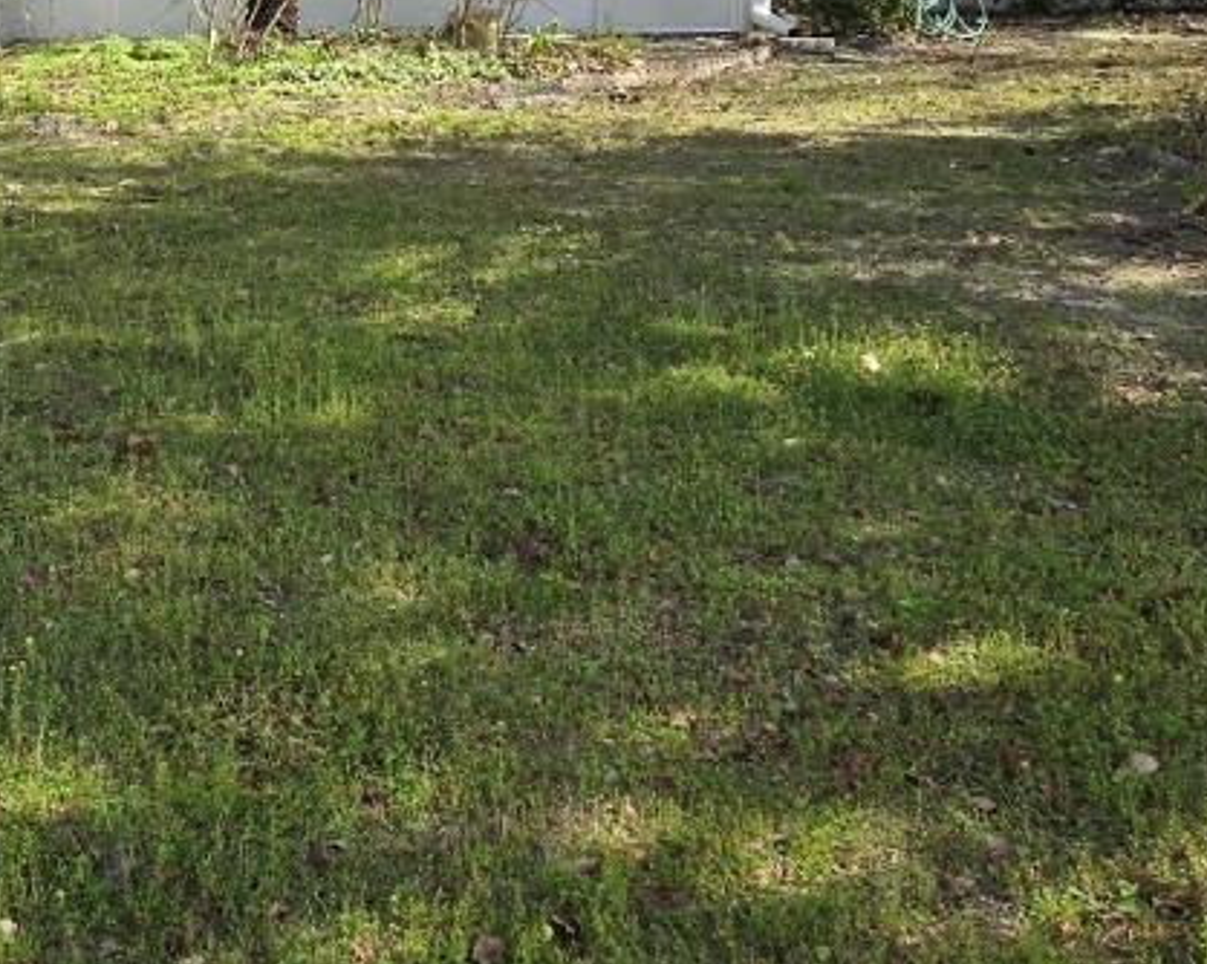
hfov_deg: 32.8
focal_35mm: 55
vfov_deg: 26.8
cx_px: 165
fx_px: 1964
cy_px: 139
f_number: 1.8
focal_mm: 5.4
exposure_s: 1/1061
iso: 25
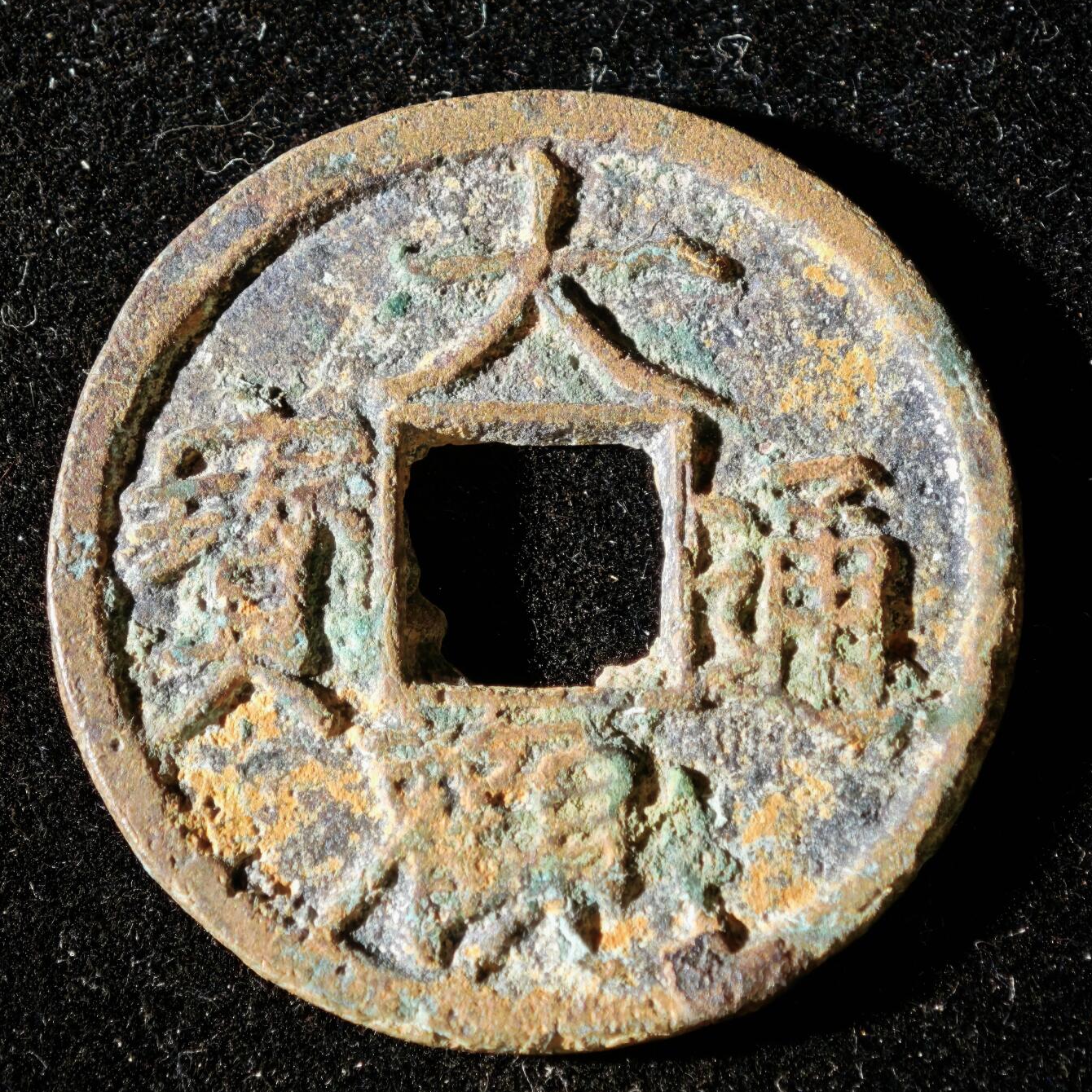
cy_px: 546
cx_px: 549
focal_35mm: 127
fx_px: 4533
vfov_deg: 13.7
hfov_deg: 13.7
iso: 500
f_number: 2
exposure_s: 1/120
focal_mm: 9
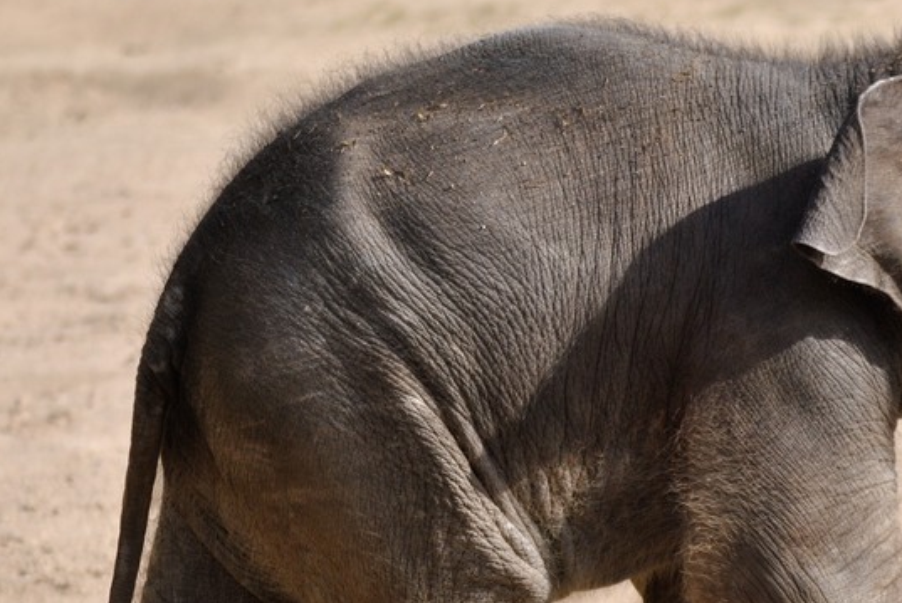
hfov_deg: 3.0
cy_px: 459
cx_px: 800
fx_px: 17227
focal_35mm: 687
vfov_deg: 2.0
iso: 200
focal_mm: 240
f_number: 5.3
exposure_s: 1/640
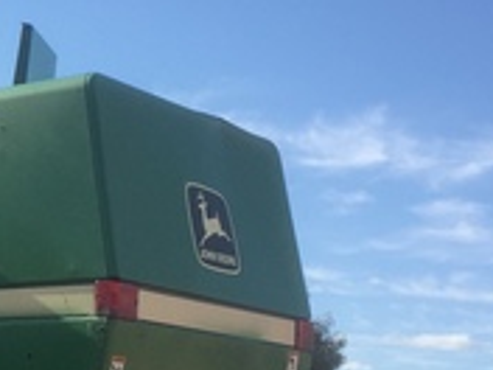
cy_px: 285
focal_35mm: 109
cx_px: -199
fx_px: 1552
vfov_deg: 13.5
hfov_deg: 16.7
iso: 32
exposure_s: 1/1412
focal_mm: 4.15
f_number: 2.2
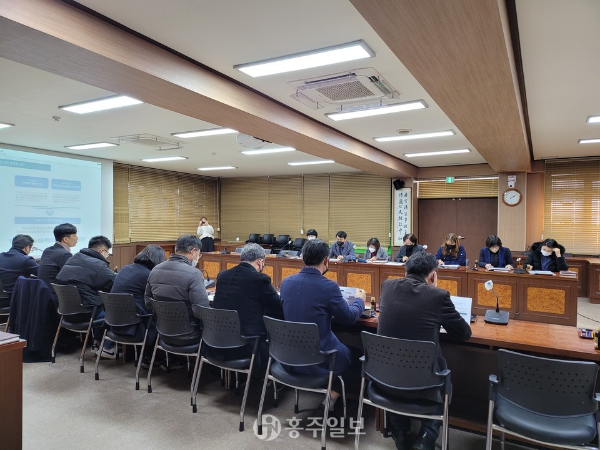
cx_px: 300
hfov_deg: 67.3
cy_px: 225
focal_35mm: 26
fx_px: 451
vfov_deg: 53.1
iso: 160
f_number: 1.8
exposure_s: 1/60
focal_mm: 5
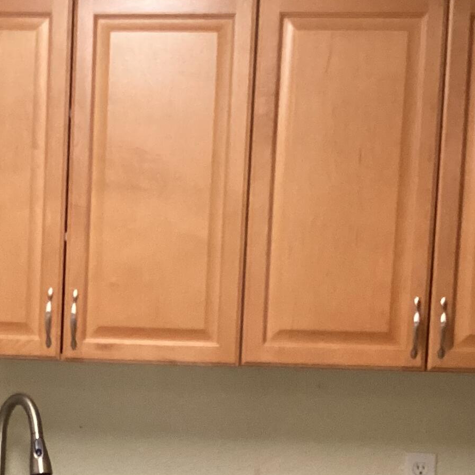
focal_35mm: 92
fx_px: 1428
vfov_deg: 18.2
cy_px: 510
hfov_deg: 18.6
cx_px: 73
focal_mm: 3.3
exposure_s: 1/30
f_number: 2.4
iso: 320
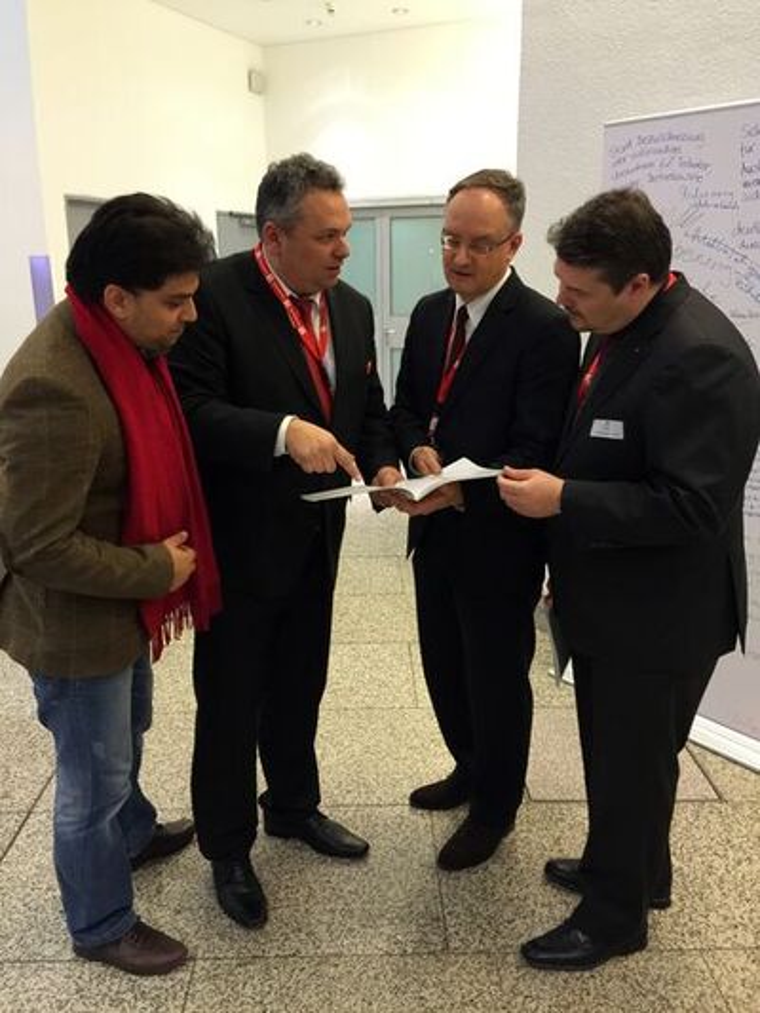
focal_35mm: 29
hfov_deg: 48.2
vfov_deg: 61.6
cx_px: 380
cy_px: 506
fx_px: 849
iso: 160
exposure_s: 1/17
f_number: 2.2
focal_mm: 4.15
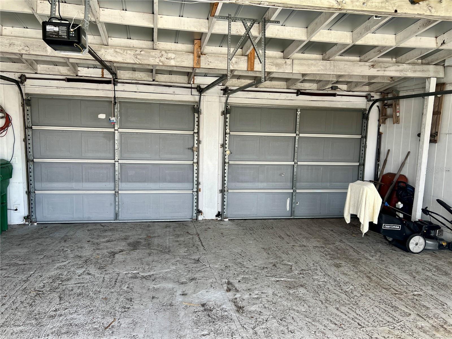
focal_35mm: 26
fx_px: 339
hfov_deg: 67.3
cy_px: 170
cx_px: 226
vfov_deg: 53.1
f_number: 1.5
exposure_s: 1/121
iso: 40
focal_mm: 5.7
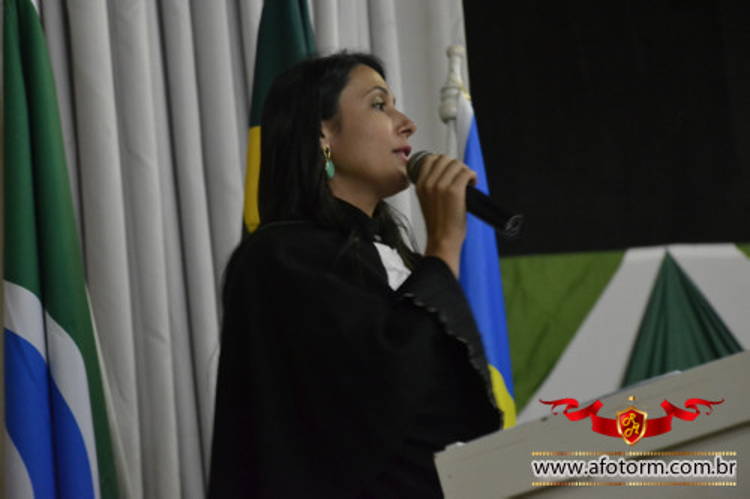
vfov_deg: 11.4
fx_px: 2499
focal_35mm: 120
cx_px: 375
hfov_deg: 17.1
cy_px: 250
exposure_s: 1/25
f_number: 5.6
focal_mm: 80
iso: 3200
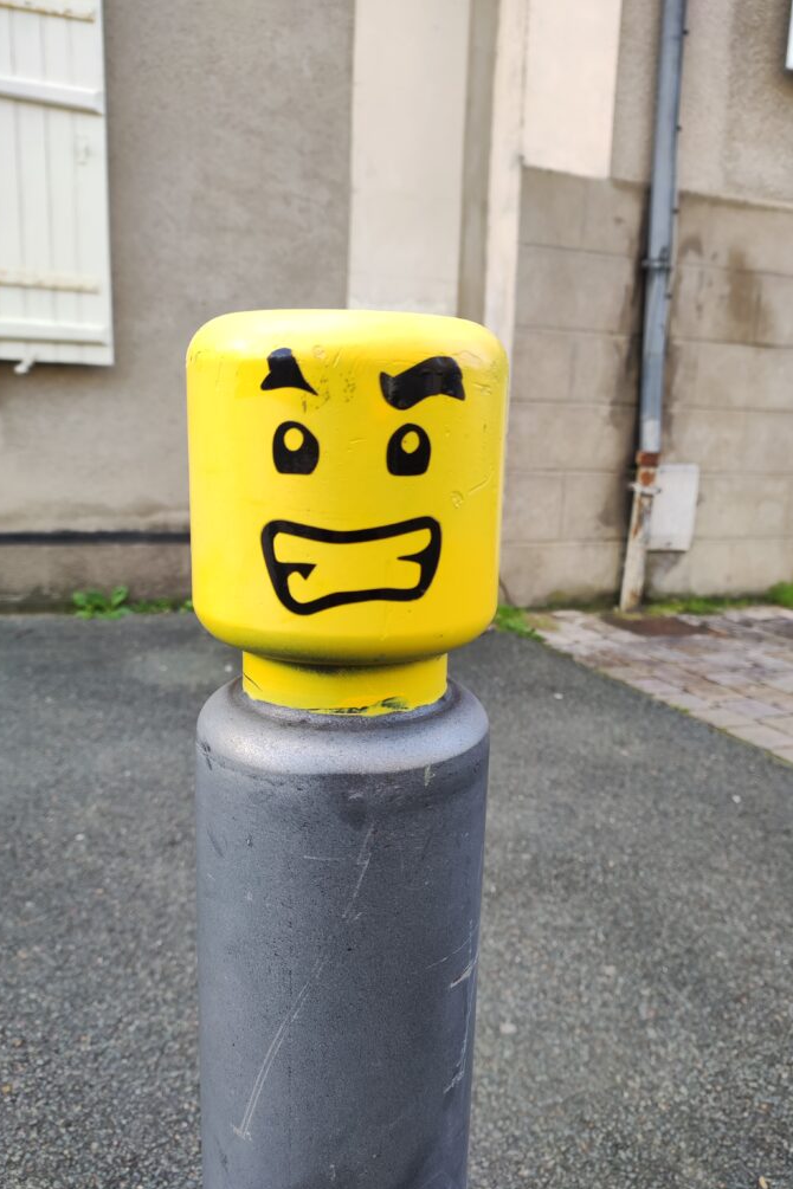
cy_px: 605
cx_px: 385
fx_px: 595
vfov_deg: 90.0
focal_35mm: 18
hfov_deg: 67.4
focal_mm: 4.74
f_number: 1.79
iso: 118
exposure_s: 1/100
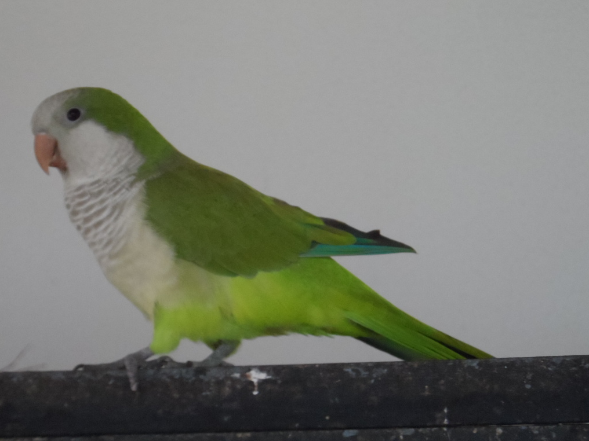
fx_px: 2059
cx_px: 295
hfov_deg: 16.3
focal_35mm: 121
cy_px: 222
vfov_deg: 12.2
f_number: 4.6
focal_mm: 19.5
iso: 800
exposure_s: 1/60
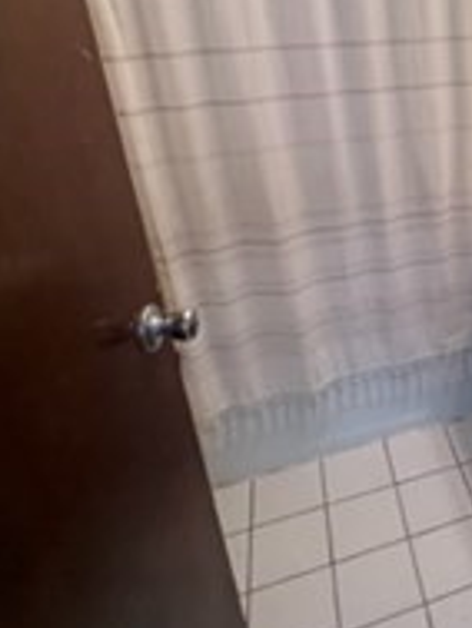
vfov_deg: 56.8
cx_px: 532
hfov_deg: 37.3
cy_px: 199
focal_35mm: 31
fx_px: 563
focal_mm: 1.57
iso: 160
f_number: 1.8
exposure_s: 1/60
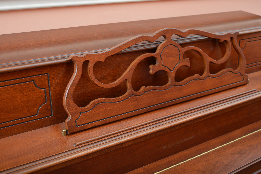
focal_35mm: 45
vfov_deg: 29.8
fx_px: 326
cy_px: 87
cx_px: 130
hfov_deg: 43.6
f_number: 4.2
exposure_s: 1/200
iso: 200
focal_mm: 30
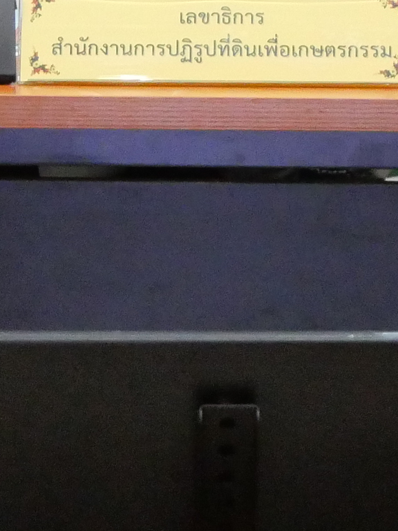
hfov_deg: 2.5
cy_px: -335
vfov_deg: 3.4
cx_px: -1
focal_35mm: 583
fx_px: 8937
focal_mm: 60
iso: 3200
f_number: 5.6
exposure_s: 1/100
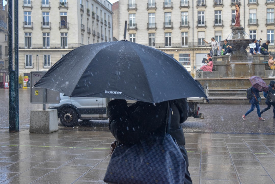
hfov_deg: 42.3
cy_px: 92
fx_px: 355
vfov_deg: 28.9
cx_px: 138
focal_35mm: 46
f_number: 4.2
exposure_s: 1/640
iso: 800
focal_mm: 31
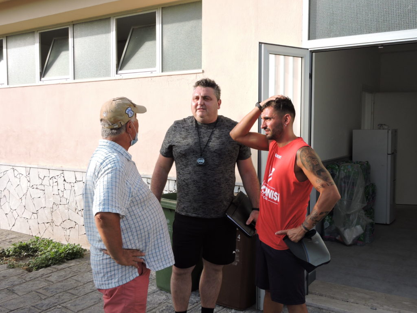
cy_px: 156
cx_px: 208
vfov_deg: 40.7
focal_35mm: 35
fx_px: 422
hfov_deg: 52.6
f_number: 3.8
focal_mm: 6.3
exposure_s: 1/320
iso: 100
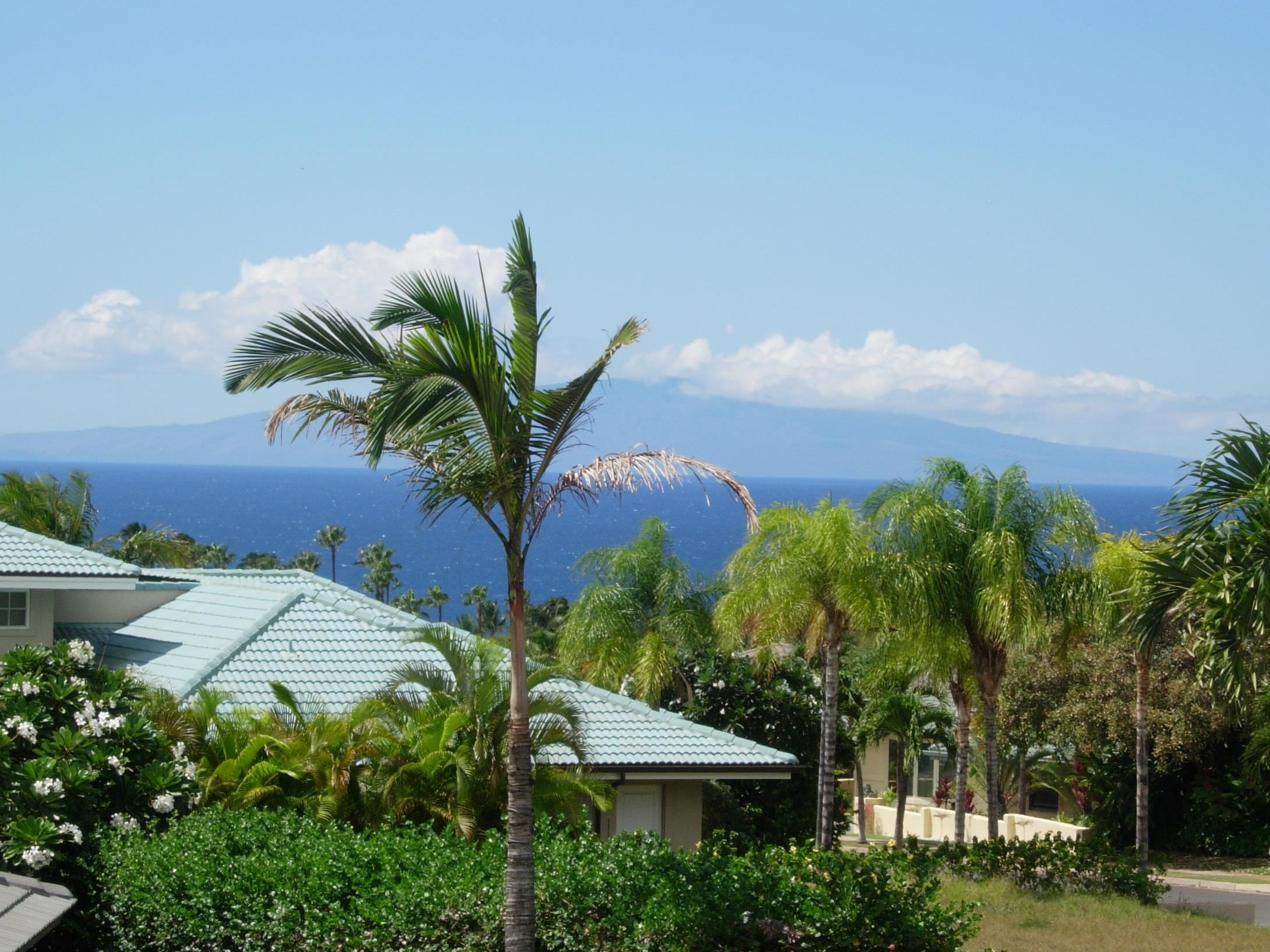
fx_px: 4916
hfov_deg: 14.7
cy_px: 536
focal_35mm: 134
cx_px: 619
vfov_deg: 11.1
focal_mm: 23.4
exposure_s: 1/627
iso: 64
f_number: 4.9
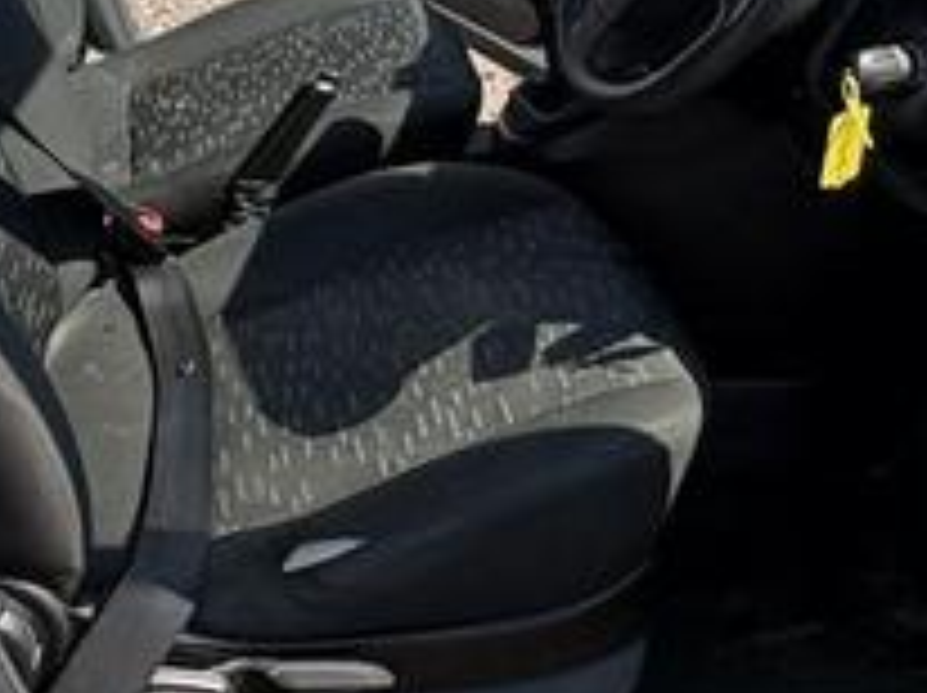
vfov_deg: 21.8
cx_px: 536
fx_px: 1632
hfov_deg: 31.7
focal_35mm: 61
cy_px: -189
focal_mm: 2.22
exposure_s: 1/605
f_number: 2.2
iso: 64
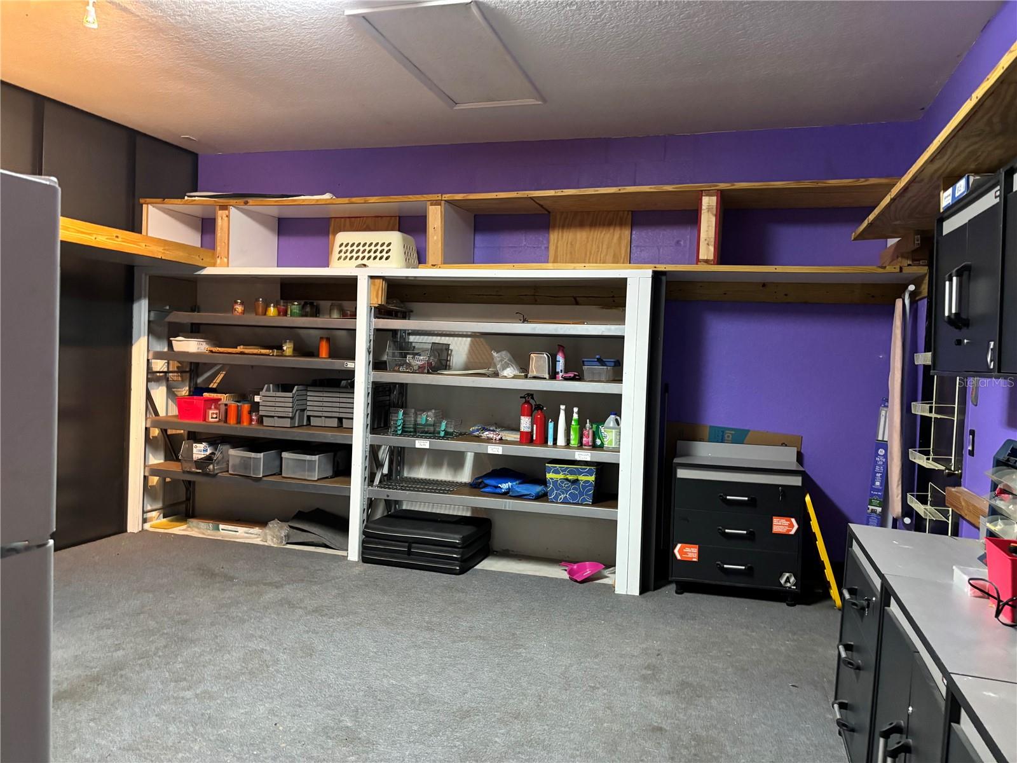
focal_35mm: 26
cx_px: 508
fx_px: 764
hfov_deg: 67.3
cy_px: 382
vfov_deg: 53.1
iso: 500
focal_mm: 5.96
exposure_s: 1/30
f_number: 1.6
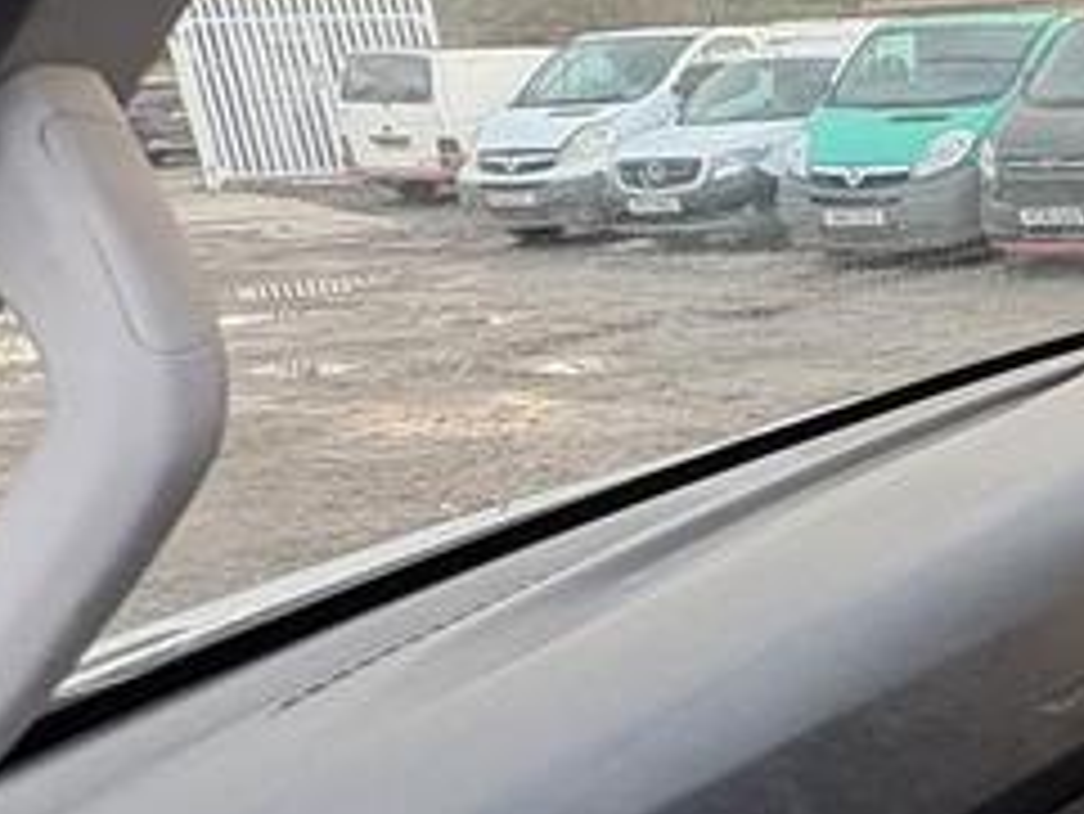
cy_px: 454
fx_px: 1629
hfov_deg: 25.5
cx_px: 1700
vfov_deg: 28.0
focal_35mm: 52
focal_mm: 2.22
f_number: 2.2
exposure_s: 1/60
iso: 250
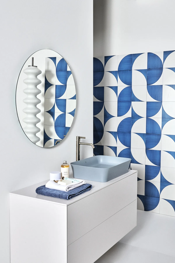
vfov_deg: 50.7
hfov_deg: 35.1
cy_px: 132
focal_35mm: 38
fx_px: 277
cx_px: 88
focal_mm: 38
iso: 100
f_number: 14
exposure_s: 1/100
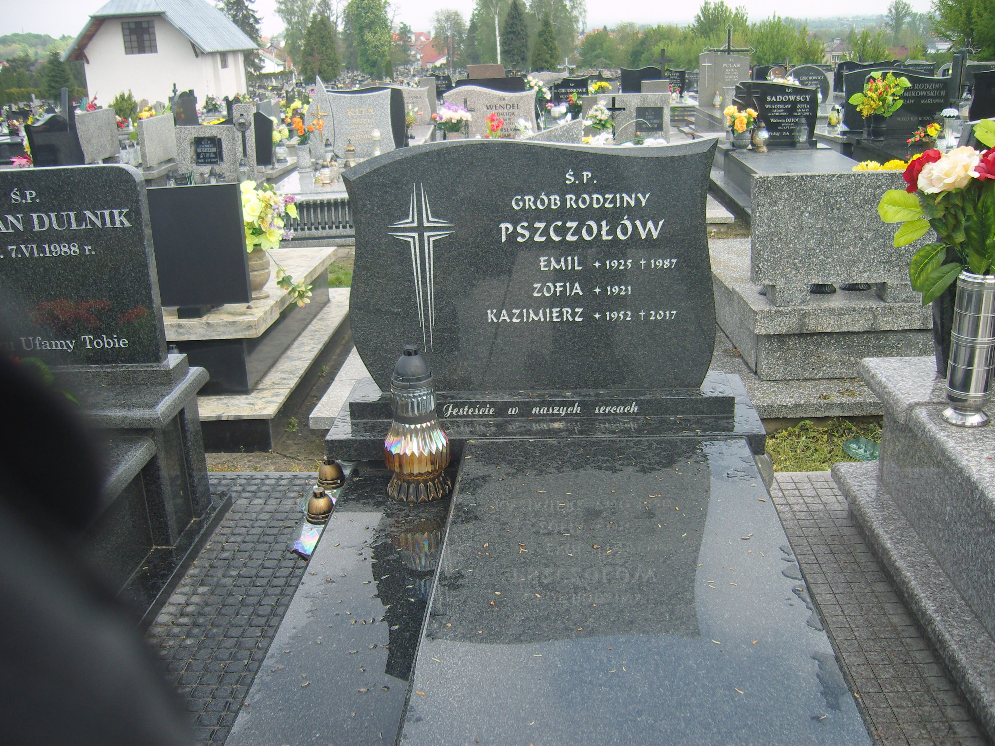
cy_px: 373
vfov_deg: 41.8
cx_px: 498
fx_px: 977
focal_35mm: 34
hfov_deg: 54.0
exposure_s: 1/400
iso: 100
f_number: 2.8
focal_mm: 7.3
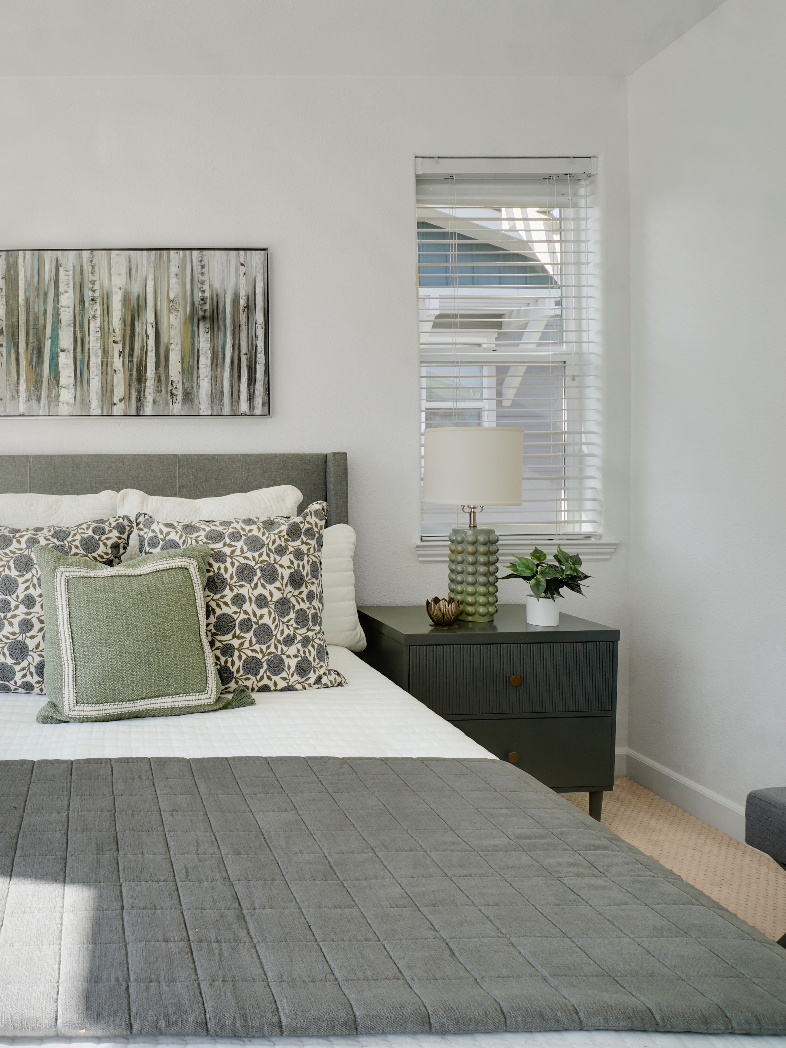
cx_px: 114
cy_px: 529
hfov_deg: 55.0
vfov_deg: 76.4
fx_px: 666
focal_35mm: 22
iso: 125
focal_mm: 10
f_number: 9
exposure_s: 1/40
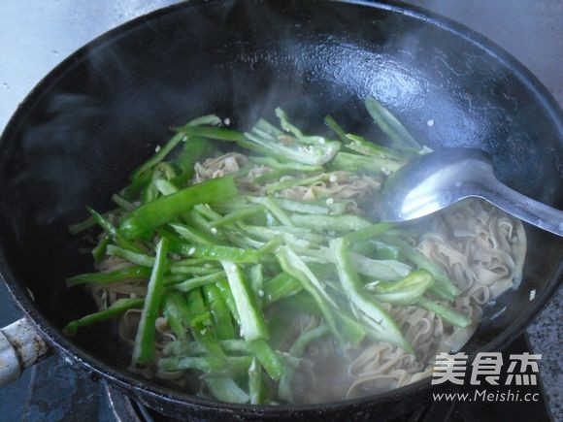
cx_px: 282
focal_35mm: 59
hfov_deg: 32.7
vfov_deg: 24.8
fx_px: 960
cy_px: 211
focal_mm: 10.55
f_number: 5.3
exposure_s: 1/22
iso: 400
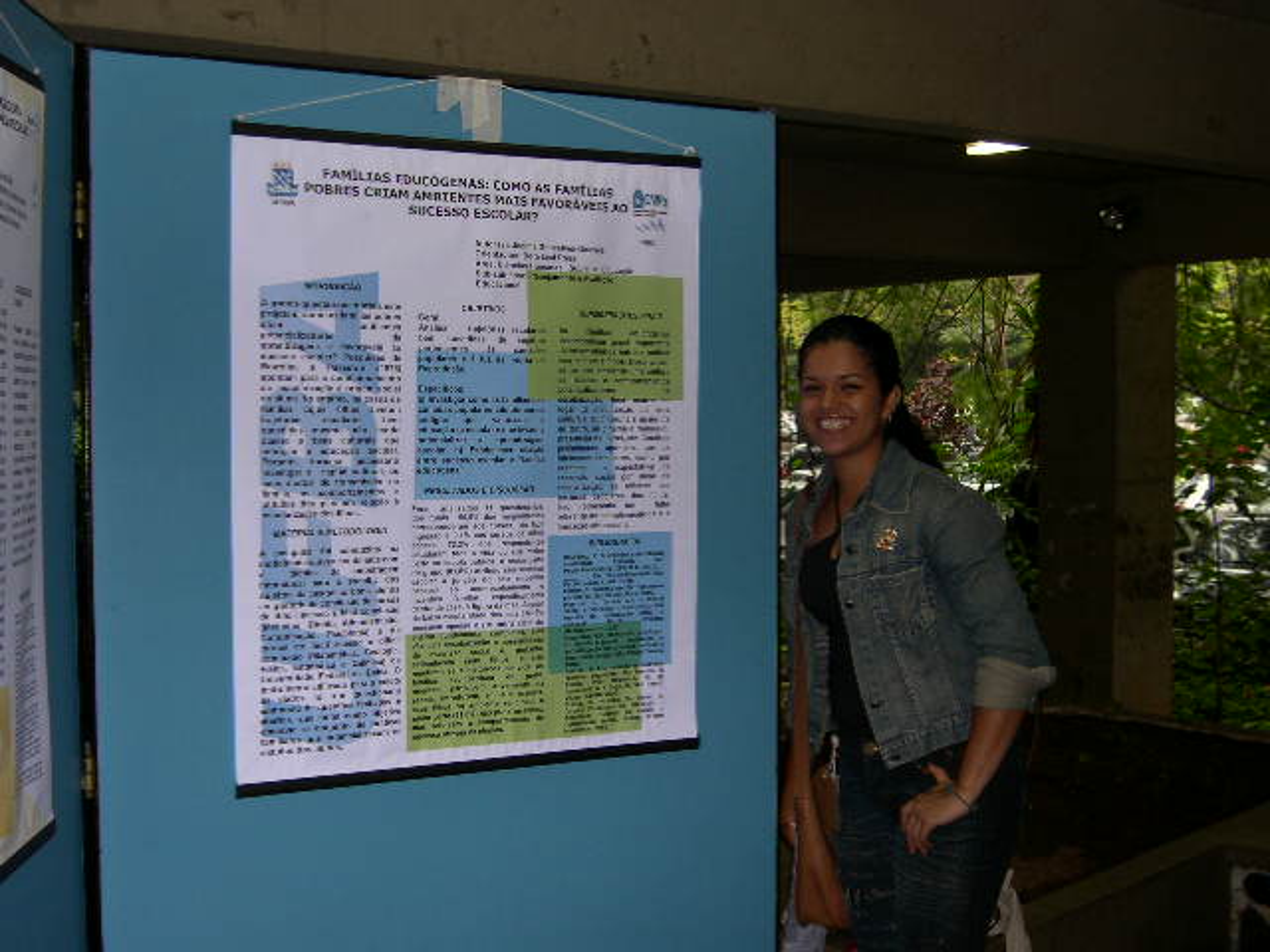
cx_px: 635
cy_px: 476
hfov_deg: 49.0
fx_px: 1394
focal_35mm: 38
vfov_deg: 37.7
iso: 100
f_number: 3.1
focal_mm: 10.1
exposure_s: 1/60
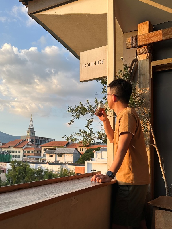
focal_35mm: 24
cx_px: 86
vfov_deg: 71.6
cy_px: 114
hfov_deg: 56.8
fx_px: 159
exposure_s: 1/791
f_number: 1.78
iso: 80
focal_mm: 6.86
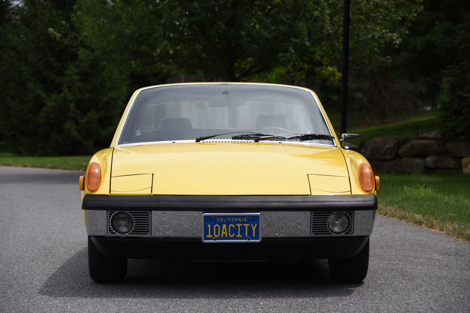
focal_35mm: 98
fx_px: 1280
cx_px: 235
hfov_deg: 20.8
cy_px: 156
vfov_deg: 14.0
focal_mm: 98
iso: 500
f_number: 5.3
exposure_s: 1/4000
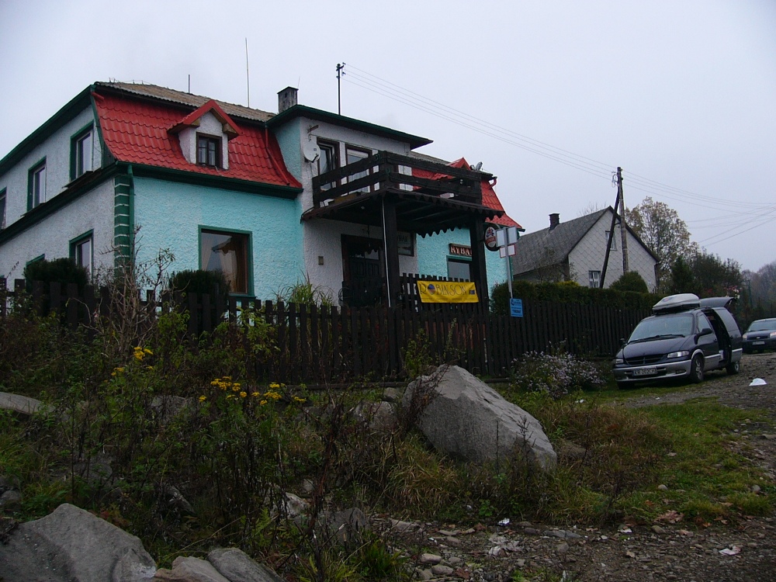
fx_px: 785
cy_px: 291
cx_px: 388
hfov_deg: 52.6
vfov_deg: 40.7
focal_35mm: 35
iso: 50
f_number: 2.8
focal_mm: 4.6
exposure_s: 1/200
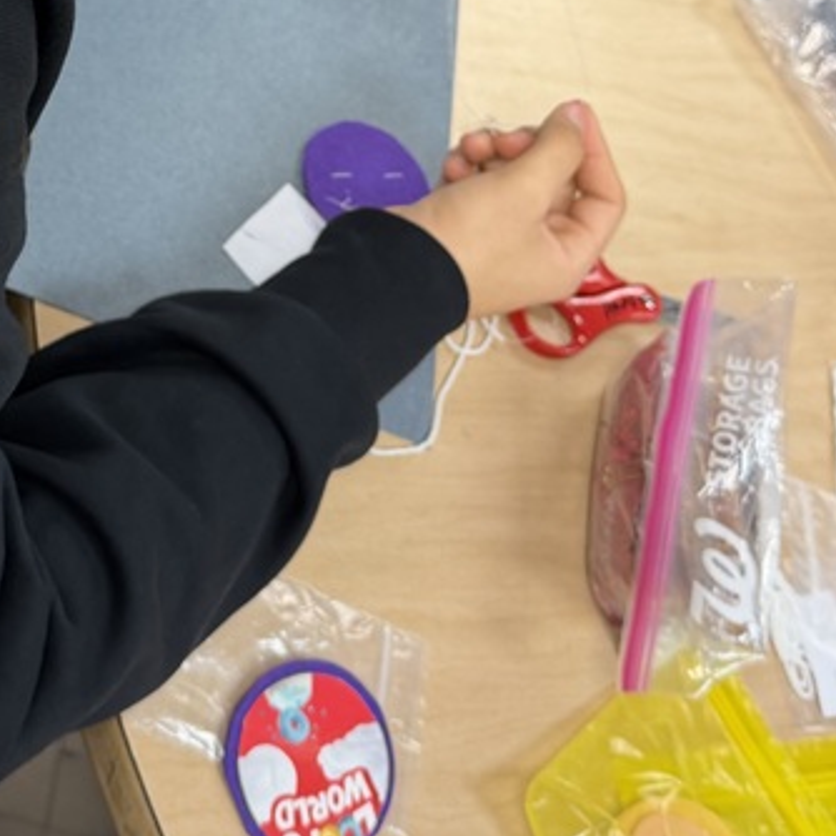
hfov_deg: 26.2
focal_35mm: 65
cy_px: 40
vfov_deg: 25.4
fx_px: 1776
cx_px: 240
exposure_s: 1/60
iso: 160
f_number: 1.78
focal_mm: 6.76
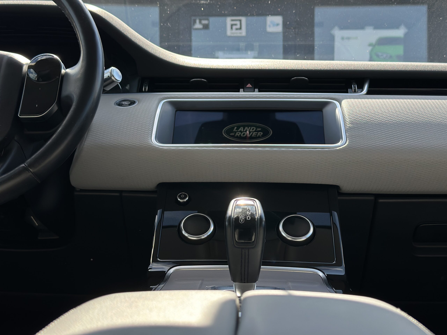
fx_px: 620
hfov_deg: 39.7
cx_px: 224
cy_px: 168
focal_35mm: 48
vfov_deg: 30.3
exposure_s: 1/1565
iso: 80
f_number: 1.78
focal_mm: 6.86
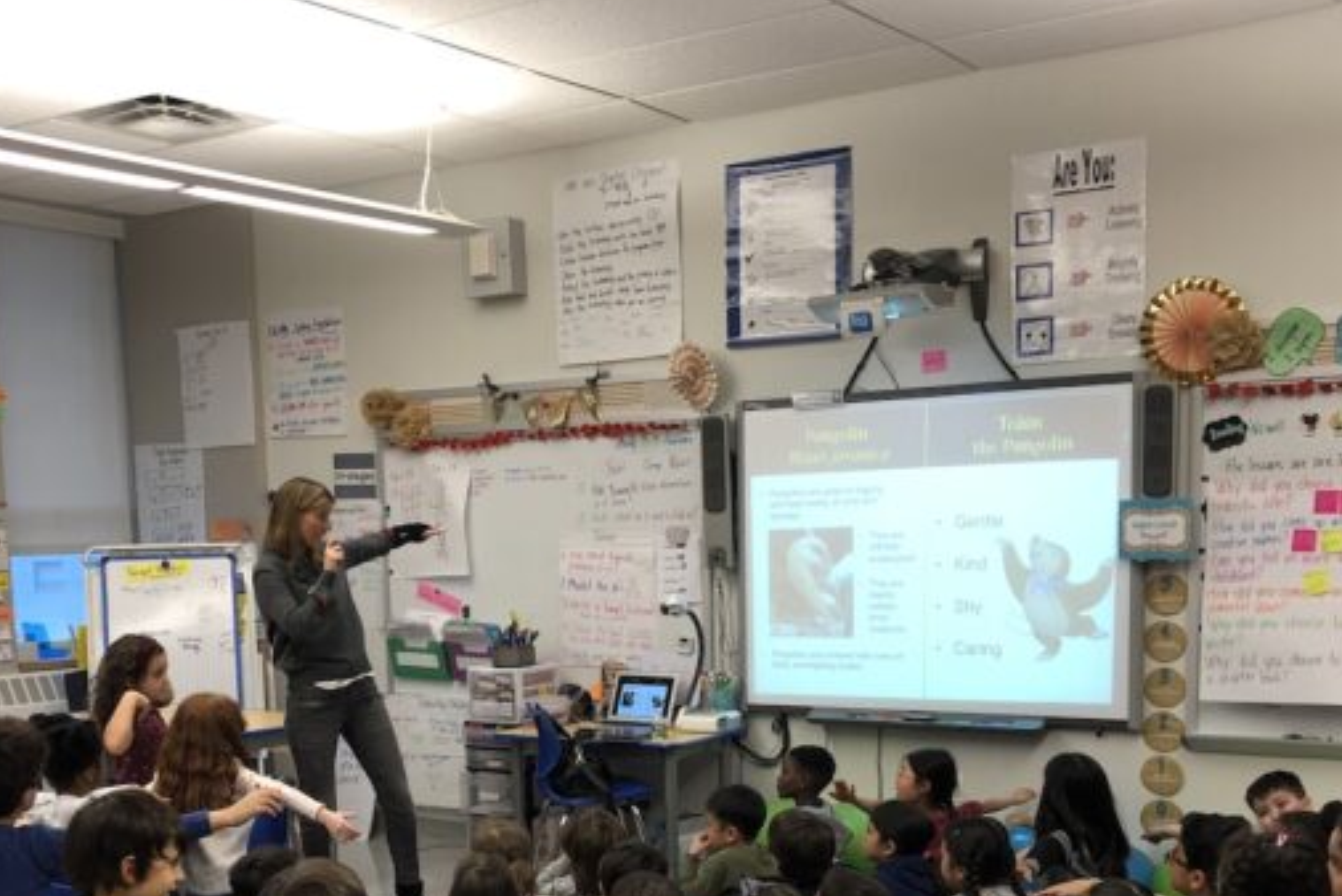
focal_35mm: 46
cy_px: 753
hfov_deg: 42.7
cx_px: 623
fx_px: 1716
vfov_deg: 28.5
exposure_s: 1/24
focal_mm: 3.99
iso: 40
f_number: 1.8
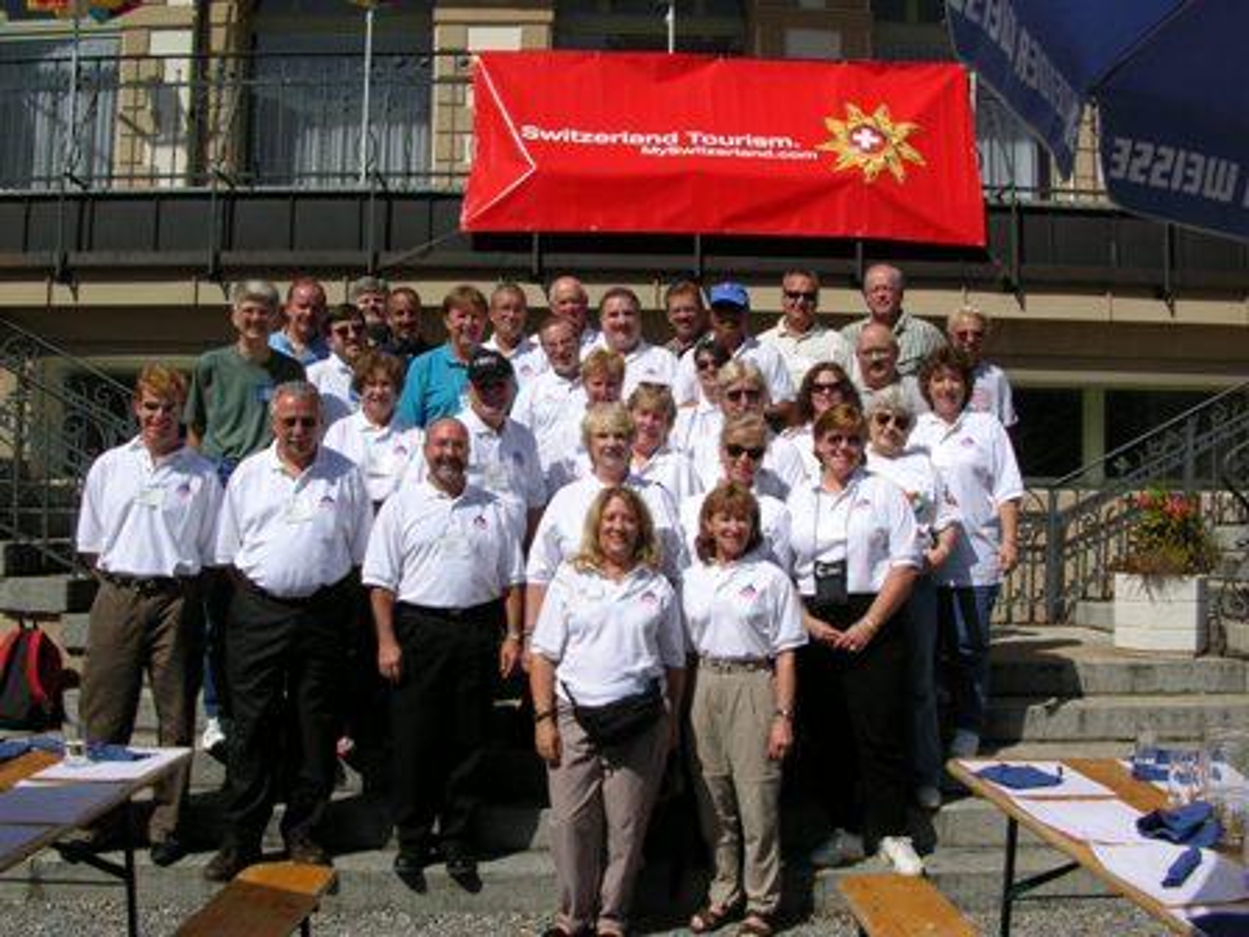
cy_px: 468
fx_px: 1263
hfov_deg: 52.6
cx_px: 624
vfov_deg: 40.7
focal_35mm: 35
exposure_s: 1/626
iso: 50
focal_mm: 5.8
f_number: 5.6
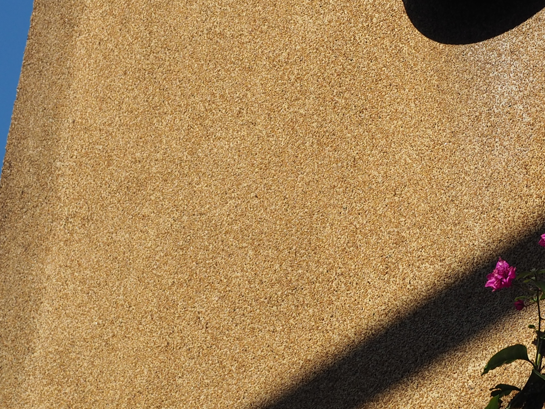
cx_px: 631
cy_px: -12
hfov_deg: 12.6
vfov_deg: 9.6
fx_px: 2424
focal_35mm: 154
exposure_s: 1/1000
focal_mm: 25
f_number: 5.6
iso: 200
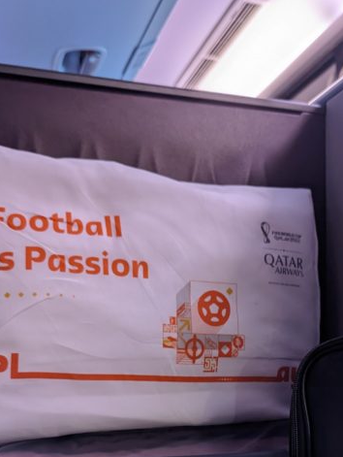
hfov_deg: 27.9
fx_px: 686
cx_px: 230
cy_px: 385
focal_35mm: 52
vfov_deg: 35.2
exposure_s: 1/9.37
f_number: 1.85
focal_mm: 6.81
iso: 109
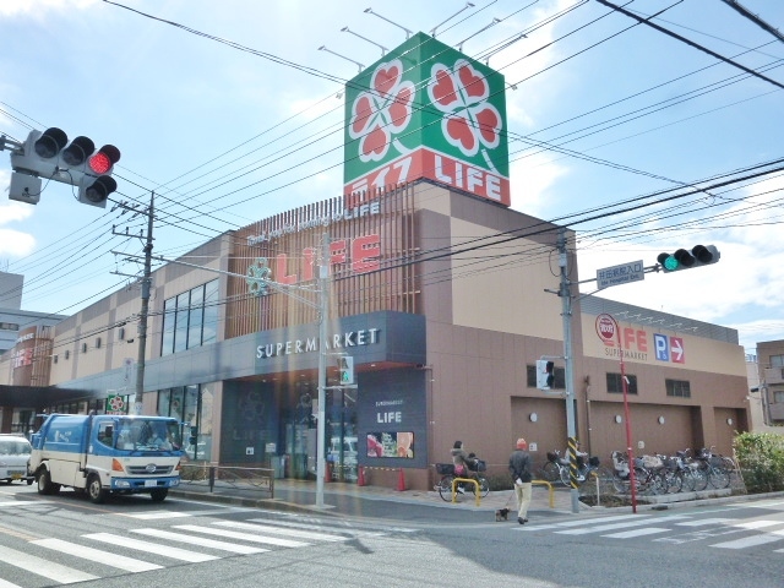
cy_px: 294
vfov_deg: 48.2
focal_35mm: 29
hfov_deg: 61.7
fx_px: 657
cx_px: 392
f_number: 5.6
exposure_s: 1/640
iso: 160
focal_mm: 5.1
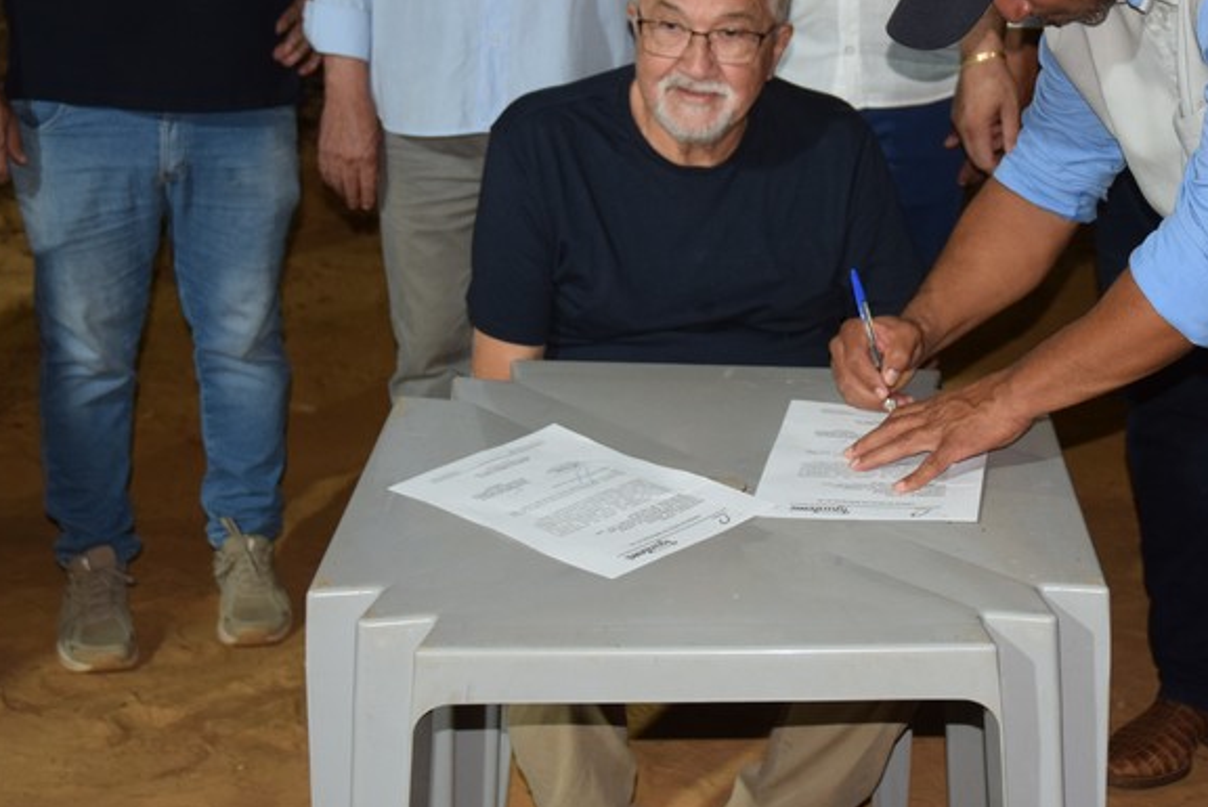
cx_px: 914
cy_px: 208
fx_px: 2276
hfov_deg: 29.2
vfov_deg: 20.0
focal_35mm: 68
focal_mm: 29
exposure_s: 1/60
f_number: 4
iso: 800
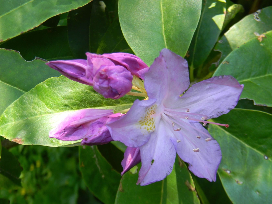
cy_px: 108
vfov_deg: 30.9
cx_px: 151
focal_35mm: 47
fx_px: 369
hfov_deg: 40.4
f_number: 4.1
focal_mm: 10.1
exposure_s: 1/32.2
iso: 80
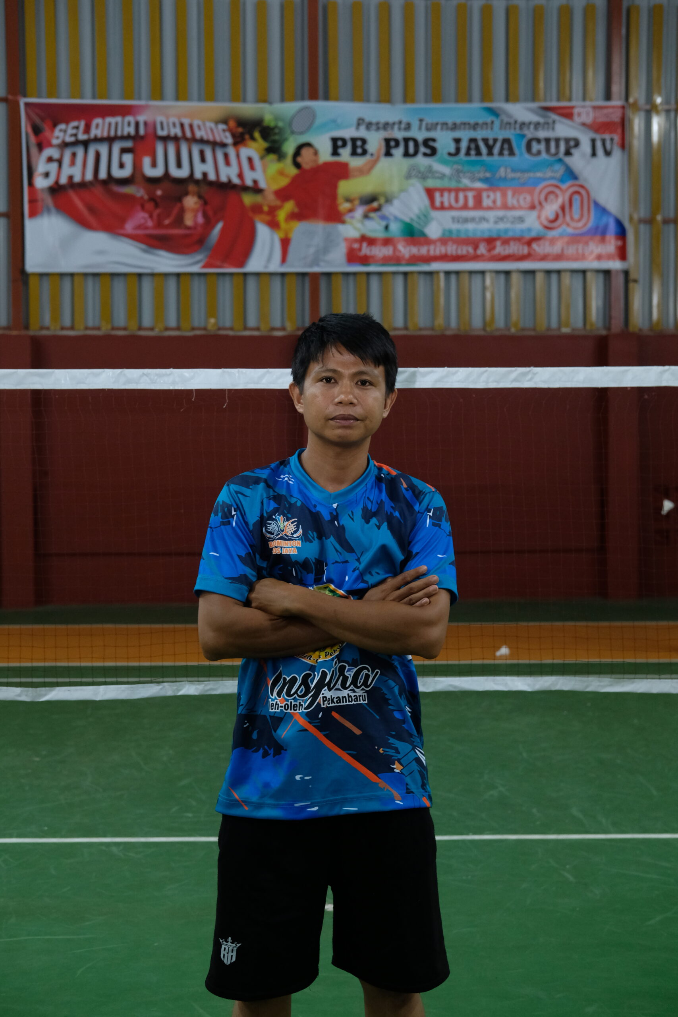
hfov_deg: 25.5
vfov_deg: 37.5
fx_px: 1497
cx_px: 339
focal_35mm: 53
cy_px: 508
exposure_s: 1/125
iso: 2000
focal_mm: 35
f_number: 4
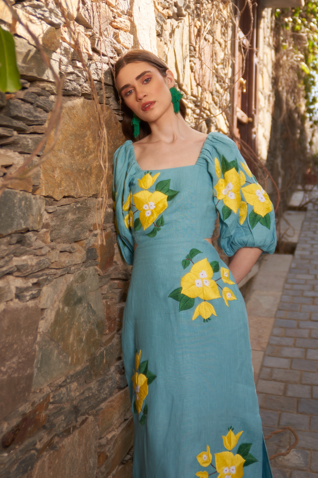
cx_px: 159
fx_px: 490
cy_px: 239
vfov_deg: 51.9
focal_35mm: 37
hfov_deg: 35.9
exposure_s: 1/1000
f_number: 2.8
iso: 50
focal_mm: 25
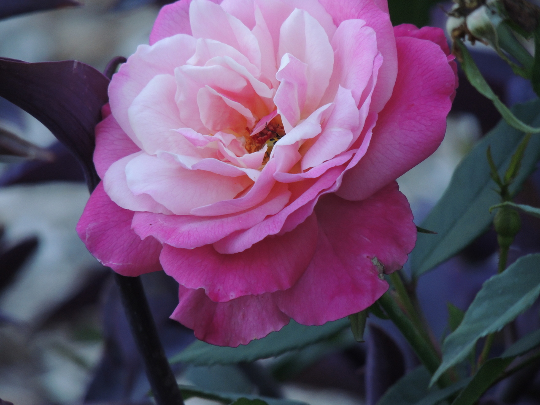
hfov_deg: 2.0
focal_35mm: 1000
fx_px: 15600
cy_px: 202
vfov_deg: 1.5
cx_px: 270
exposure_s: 1/160
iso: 400
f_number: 5.9
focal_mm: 180
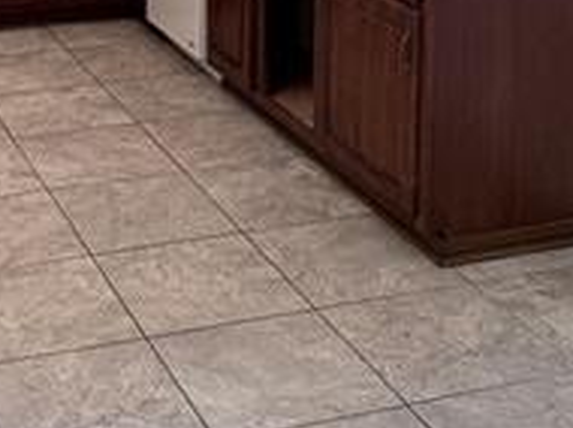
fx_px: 1339
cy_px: -166
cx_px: 97
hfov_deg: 23.7
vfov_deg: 16.9
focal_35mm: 81
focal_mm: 6.76
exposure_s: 1/64
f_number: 1.78
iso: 200
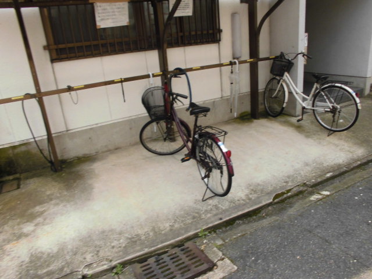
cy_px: 140
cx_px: 186
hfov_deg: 67.3
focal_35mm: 26
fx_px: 279
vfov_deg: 53.1
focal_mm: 4.6
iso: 100
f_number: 3.5
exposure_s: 1/200
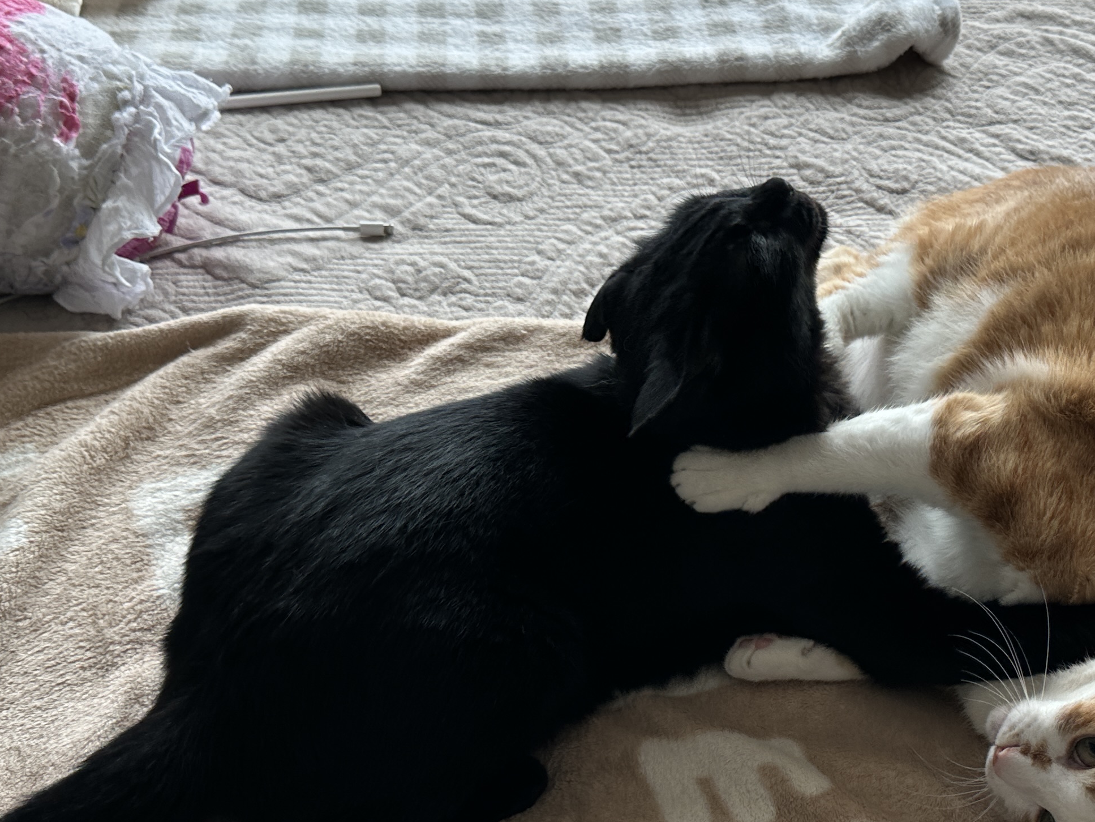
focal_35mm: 50
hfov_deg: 37.7
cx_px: 737
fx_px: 1582
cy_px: 498
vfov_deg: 29.0
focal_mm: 6.86
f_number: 1.78
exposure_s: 1/121
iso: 64
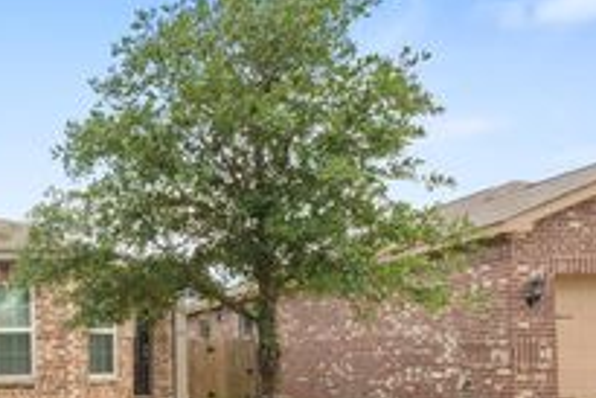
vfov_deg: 32.9
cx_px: -12
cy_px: 338
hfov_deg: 42.2
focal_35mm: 39
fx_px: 646
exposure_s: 1/80
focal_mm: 16
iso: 800
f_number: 9
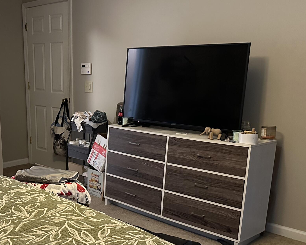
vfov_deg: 33.3
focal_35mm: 45
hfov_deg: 39.6
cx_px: 63
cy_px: 152
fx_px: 407
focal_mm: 6.86
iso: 800
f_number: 1.78
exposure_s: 1/60
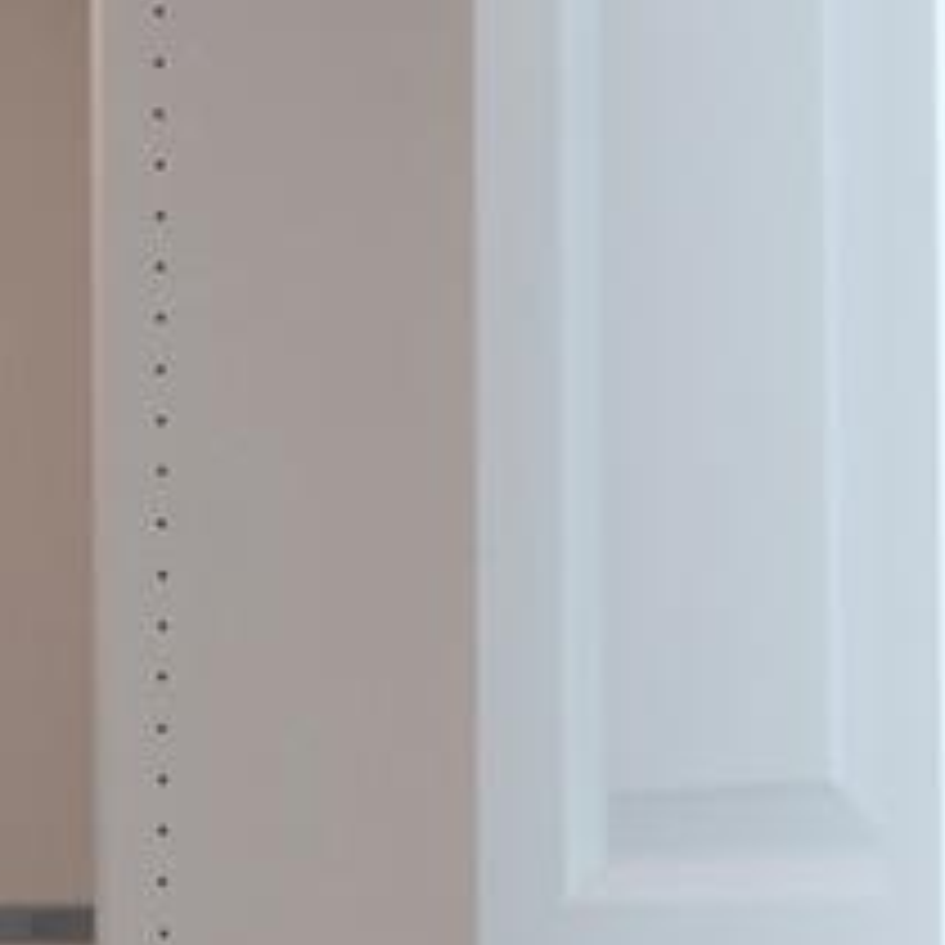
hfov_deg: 9.7
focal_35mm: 175
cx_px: -443
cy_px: 968
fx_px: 5405
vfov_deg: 9.9
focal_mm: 24
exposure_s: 1/40
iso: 100
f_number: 4
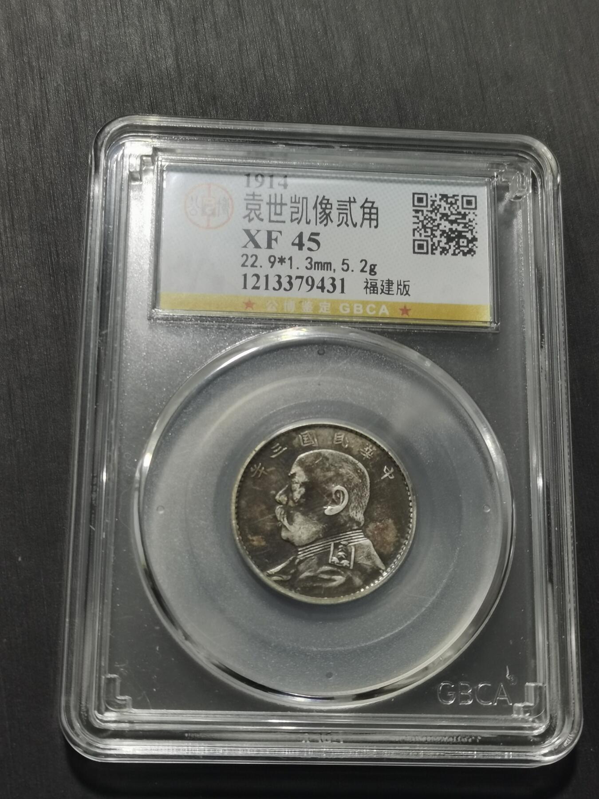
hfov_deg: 25.7
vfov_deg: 33.8
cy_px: 400
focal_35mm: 57
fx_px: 1315
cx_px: 300
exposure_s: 1/100
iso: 64
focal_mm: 5.58
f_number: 1.8
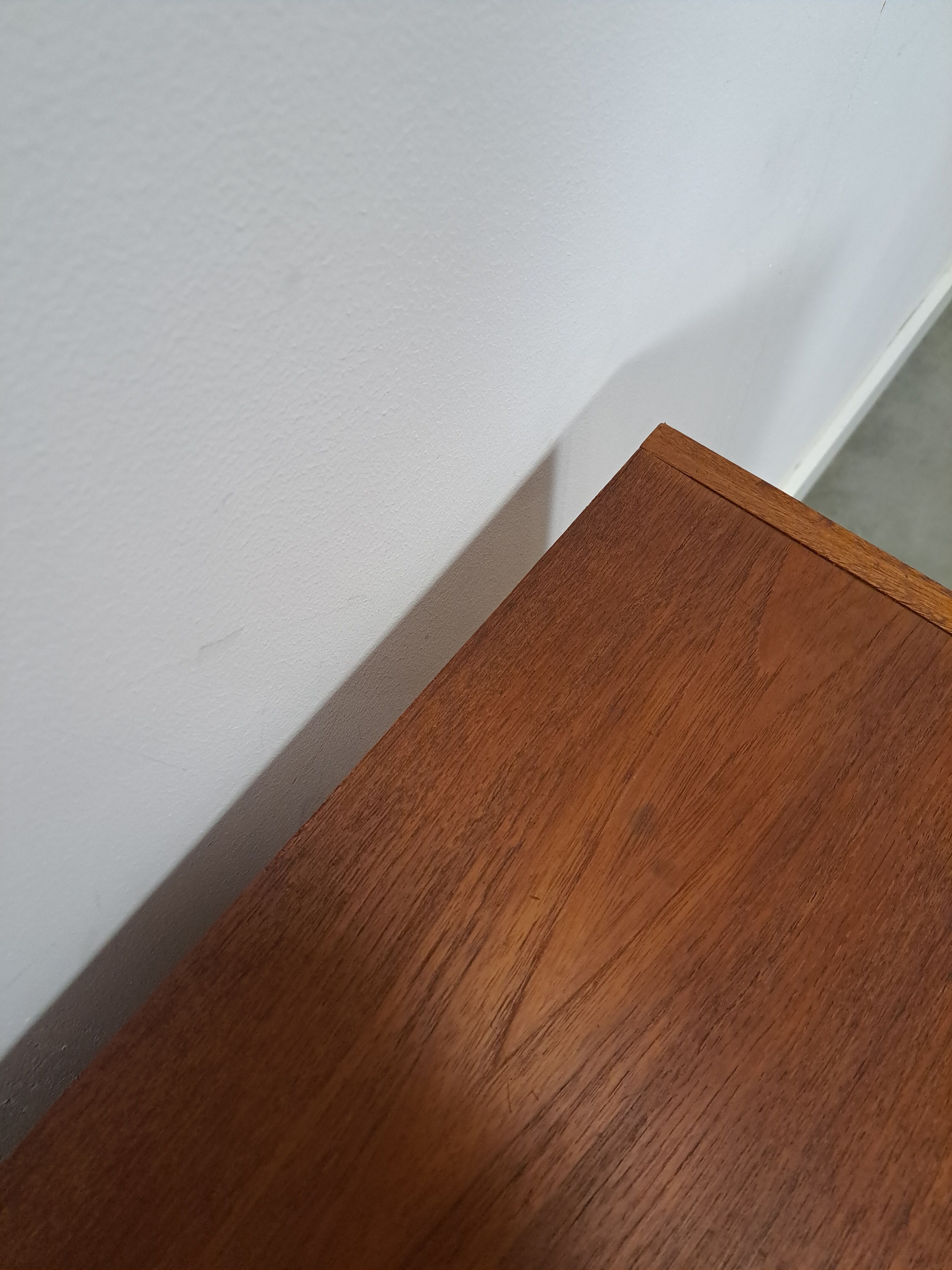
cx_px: 476
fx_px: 880
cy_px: 635
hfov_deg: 56.8
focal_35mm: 24
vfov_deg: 71.6
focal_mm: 5.23
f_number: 1.8
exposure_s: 1/100
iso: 400
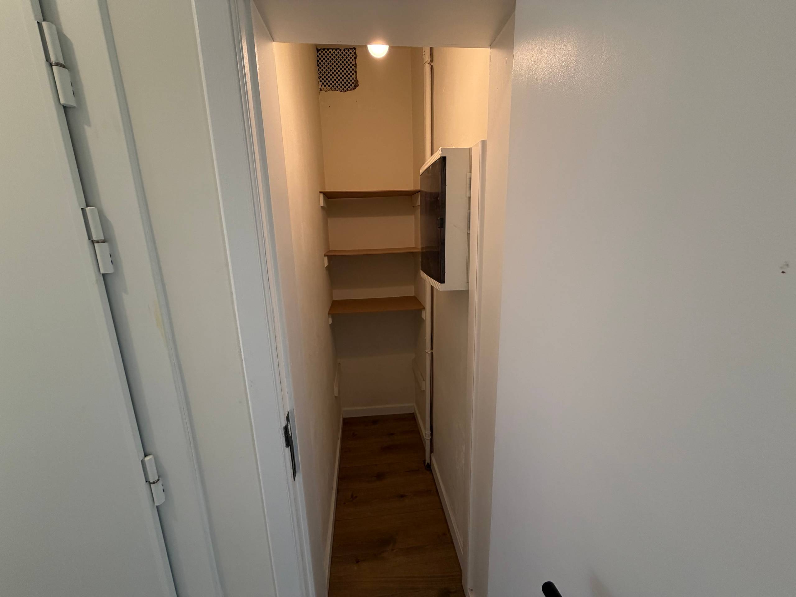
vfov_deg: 85.7
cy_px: 298
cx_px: 398
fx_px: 322
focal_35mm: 14
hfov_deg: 102.1
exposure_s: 1/100
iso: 250
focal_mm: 2.22
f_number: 2.2
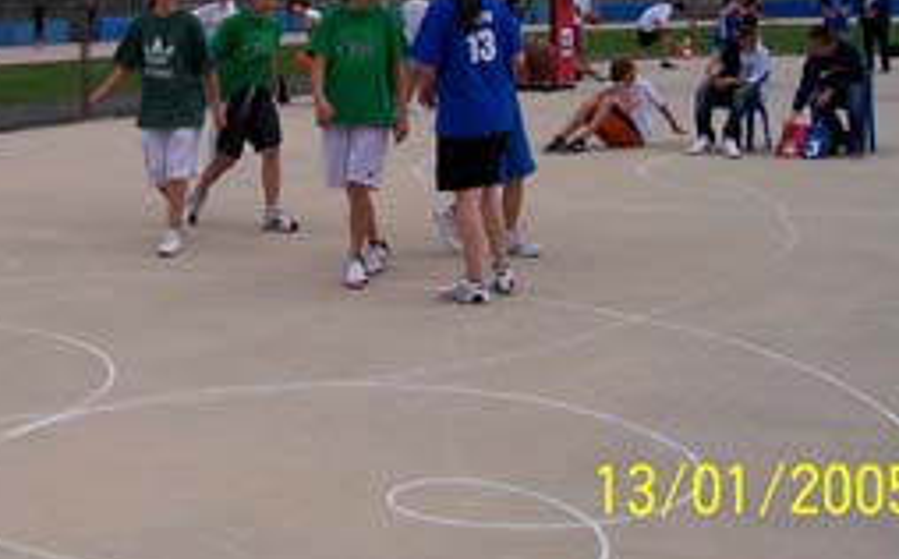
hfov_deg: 31.3
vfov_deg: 19.8
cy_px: 50
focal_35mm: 64
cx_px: 202
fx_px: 1566
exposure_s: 1/582
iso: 80
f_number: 5.1
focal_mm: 5.6
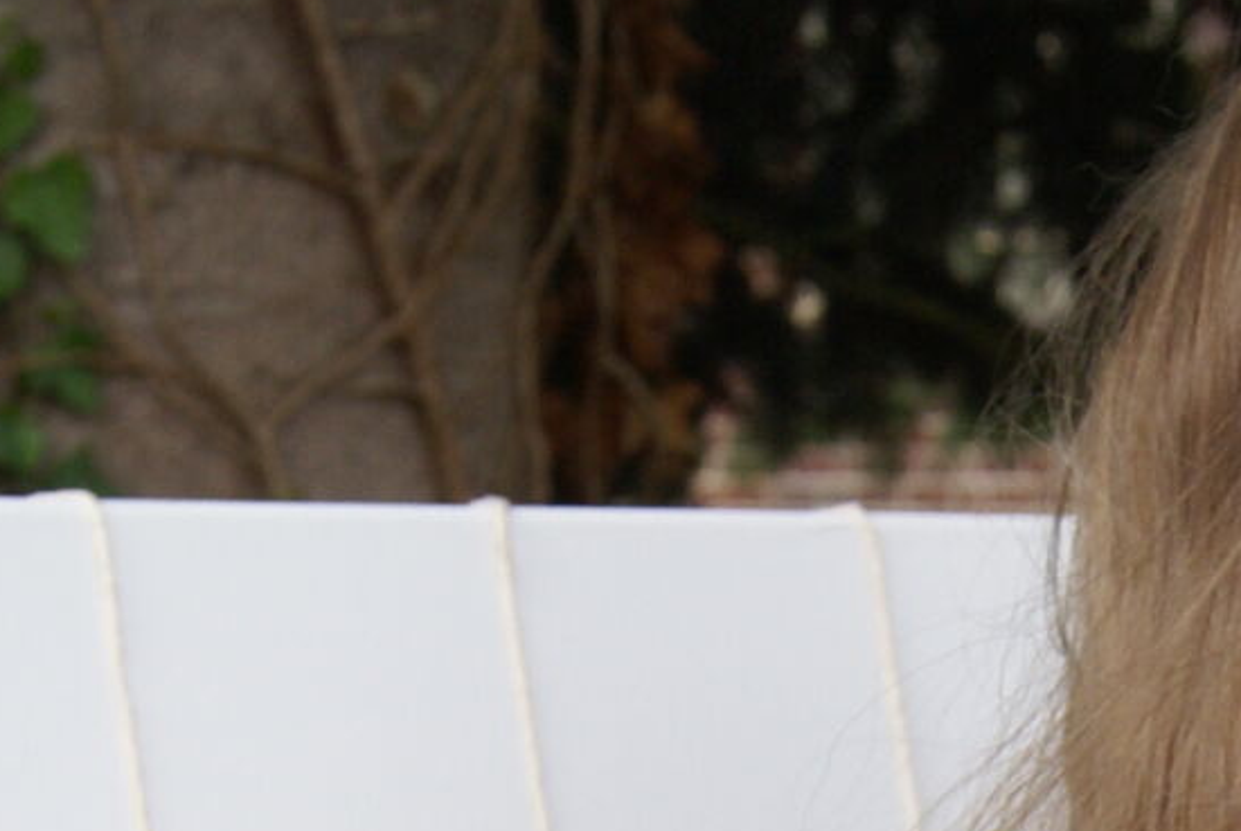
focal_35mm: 188
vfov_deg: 7.1
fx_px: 6489
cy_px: 1626
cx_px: 1169
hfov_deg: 10.8
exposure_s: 1/125
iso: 200
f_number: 9
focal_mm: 30
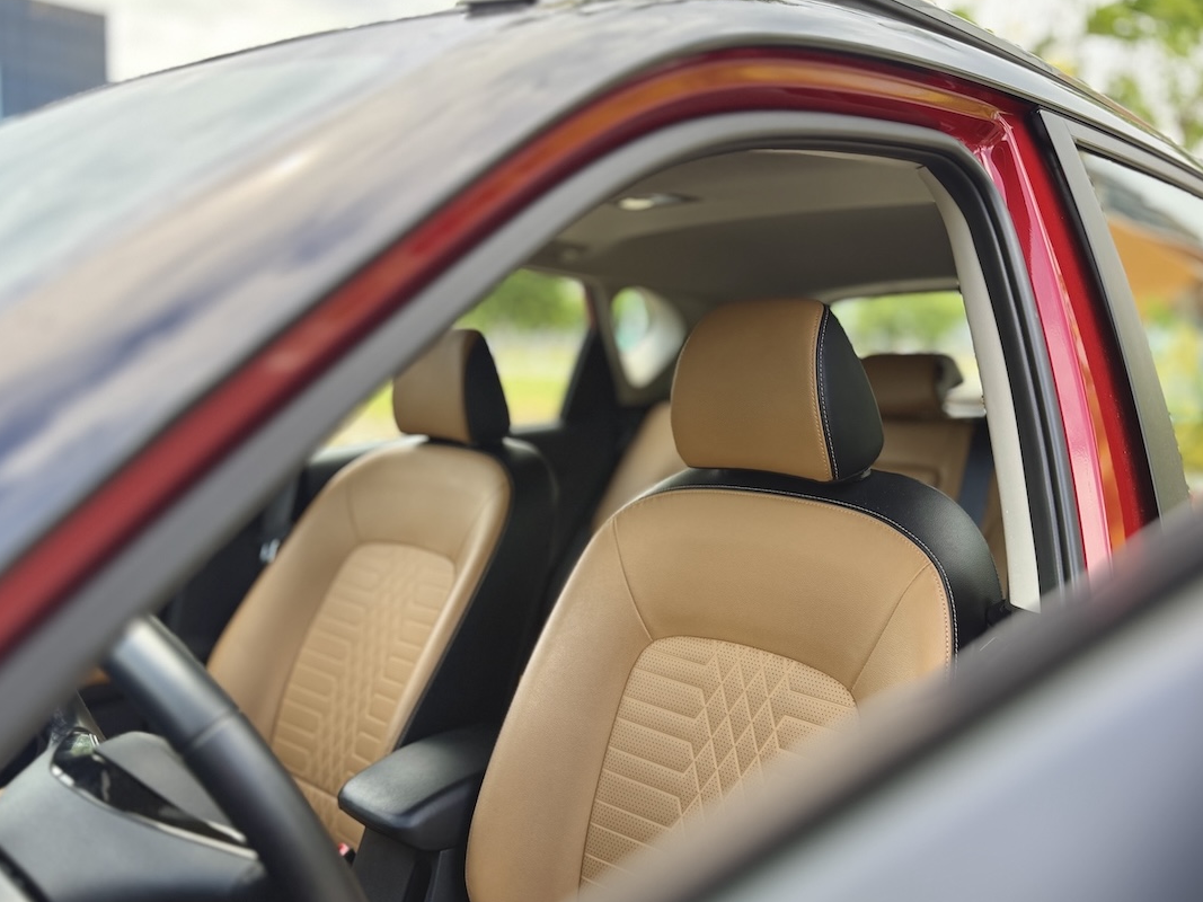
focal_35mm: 27
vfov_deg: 51.3
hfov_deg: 65.3
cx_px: 564
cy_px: 439
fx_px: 938
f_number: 1.78
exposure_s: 1/414
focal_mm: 6.76
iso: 100
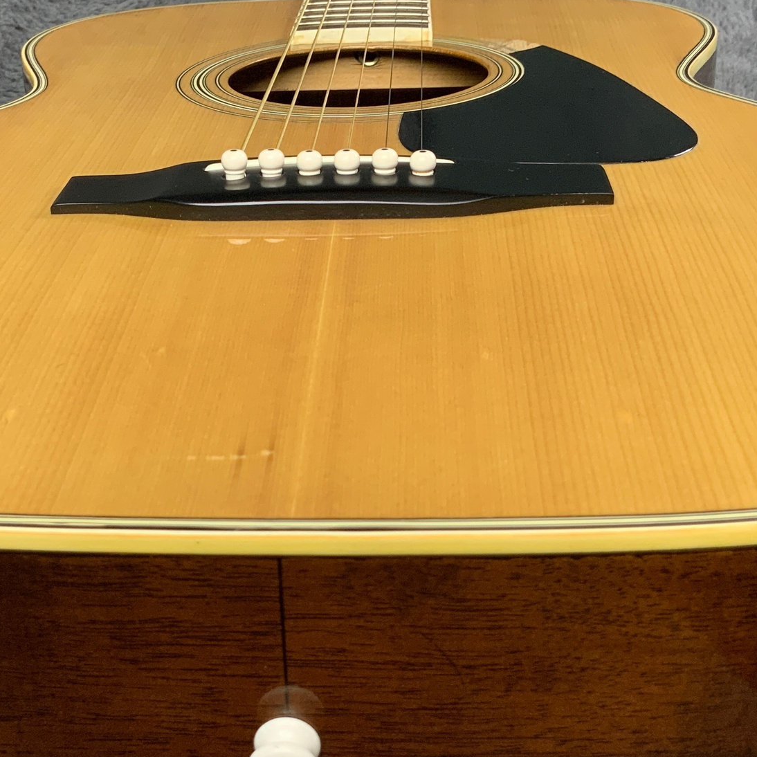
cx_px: 304
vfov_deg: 28.5
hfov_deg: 28.5
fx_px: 1484
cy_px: 475
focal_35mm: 60
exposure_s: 1/60
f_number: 1.8
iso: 64
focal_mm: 3
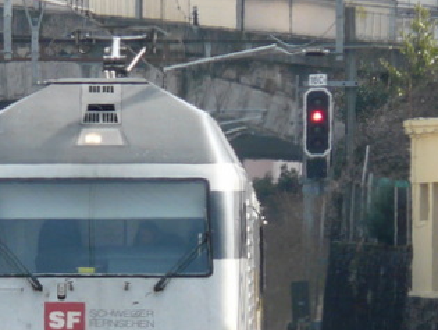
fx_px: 19964
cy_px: 252
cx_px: 61
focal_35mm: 1576
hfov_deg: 1.3
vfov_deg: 0.9
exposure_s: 1/250
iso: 100
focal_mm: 81.6
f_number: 5.6
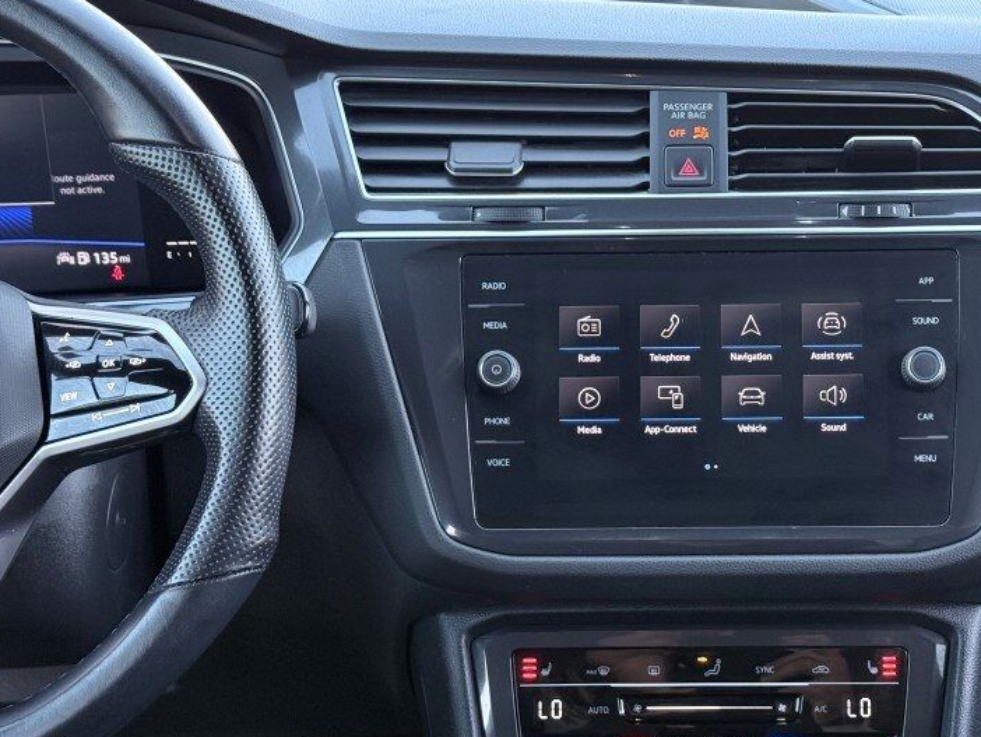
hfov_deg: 27.5
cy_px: 455
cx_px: 679
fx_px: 1984
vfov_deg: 21.0
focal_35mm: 70
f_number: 1.78
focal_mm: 6.76
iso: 125
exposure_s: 1/134
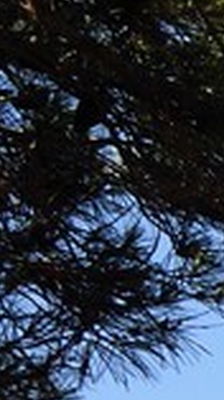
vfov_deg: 5.7
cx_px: 2031
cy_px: 1343
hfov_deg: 2.8
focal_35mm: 342
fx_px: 3621
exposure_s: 1/250
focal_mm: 32
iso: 200
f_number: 13
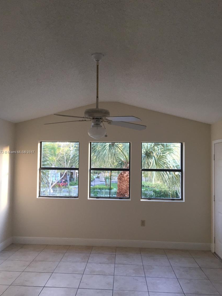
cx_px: 105
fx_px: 265
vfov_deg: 58.3
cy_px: 152
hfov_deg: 45.4
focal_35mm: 31
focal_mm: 4.15
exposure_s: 1/30
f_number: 2.2
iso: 32
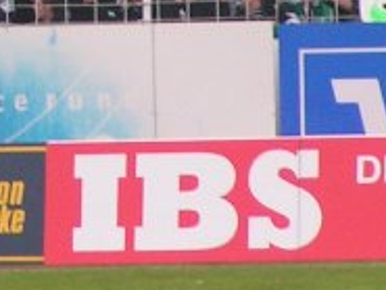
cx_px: -259
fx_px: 10924
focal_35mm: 979
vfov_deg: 1.5
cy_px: -257
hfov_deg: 2.0
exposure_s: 1/250
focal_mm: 34.5
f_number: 3.5
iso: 125
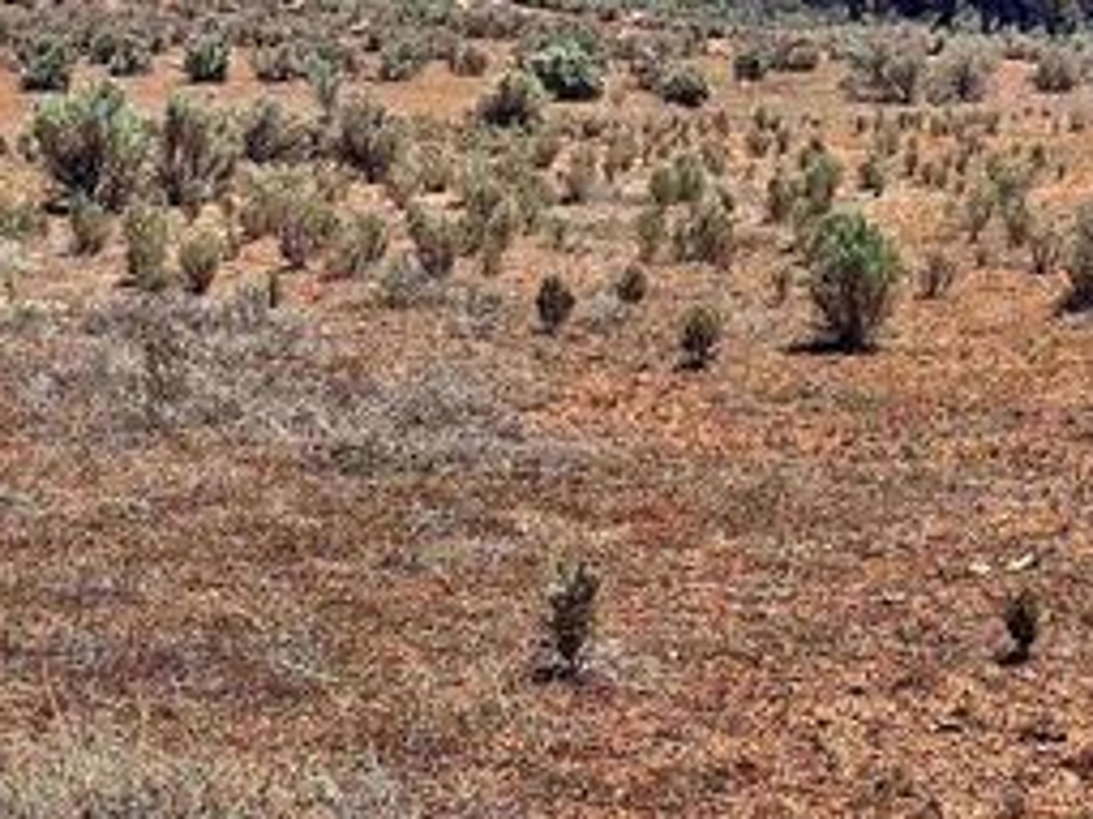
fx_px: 3219
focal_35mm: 102
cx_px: 909
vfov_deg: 14.4
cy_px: 182
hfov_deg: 19.0
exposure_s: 1/1712
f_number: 2
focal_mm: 6
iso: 25
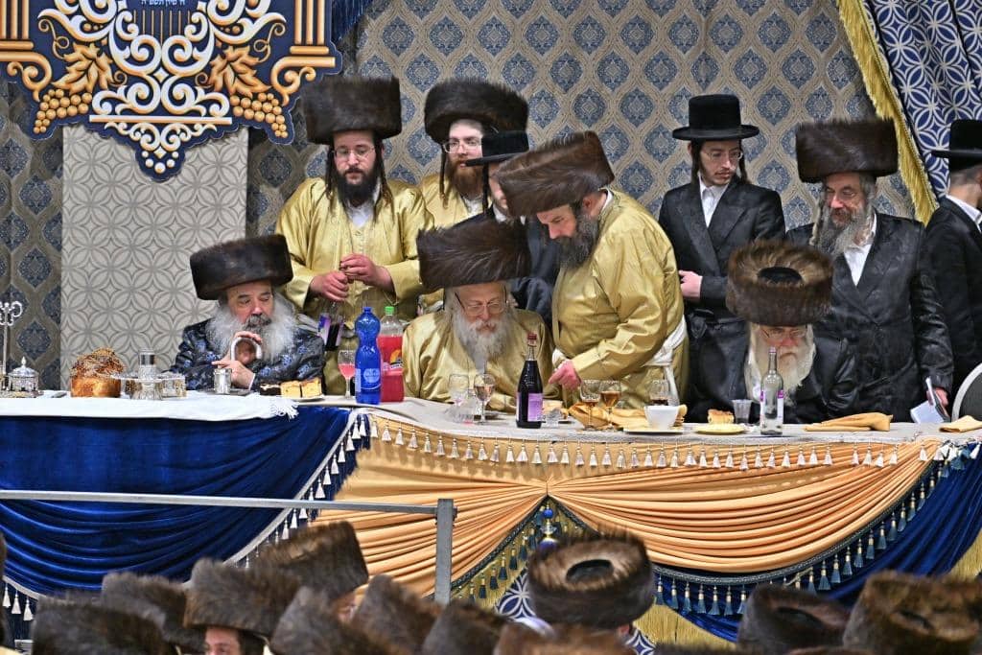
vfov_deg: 4.6
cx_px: 491
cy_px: 328
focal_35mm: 300
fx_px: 8184
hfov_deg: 6.9
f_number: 2.8
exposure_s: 1/250
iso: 640
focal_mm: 200
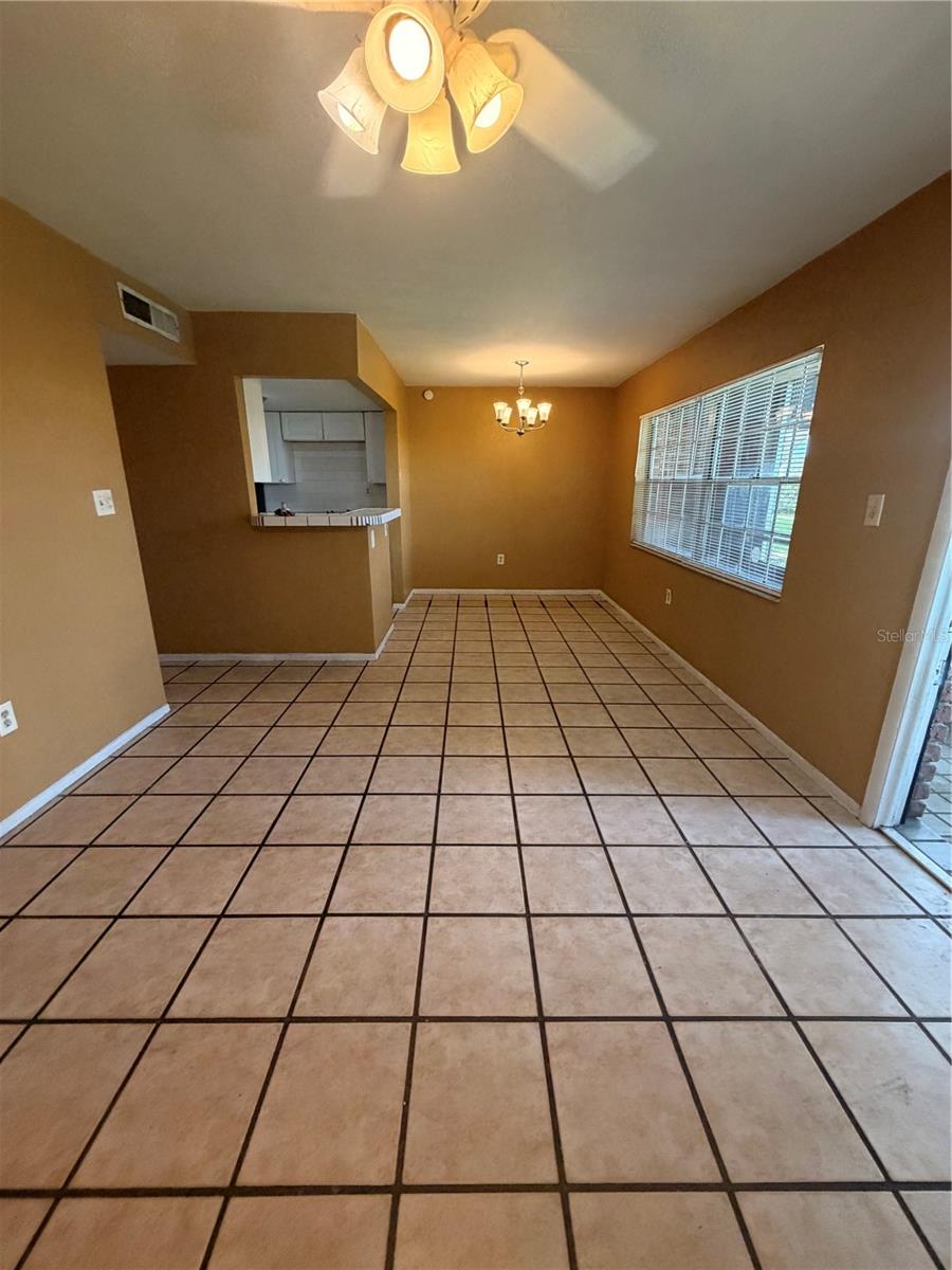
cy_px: 635
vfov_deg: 102.1
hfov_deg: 85.7
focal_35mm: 14
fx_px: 513
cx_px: 476
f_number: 2.2
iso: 320
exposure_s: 1/120
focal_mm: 2.22
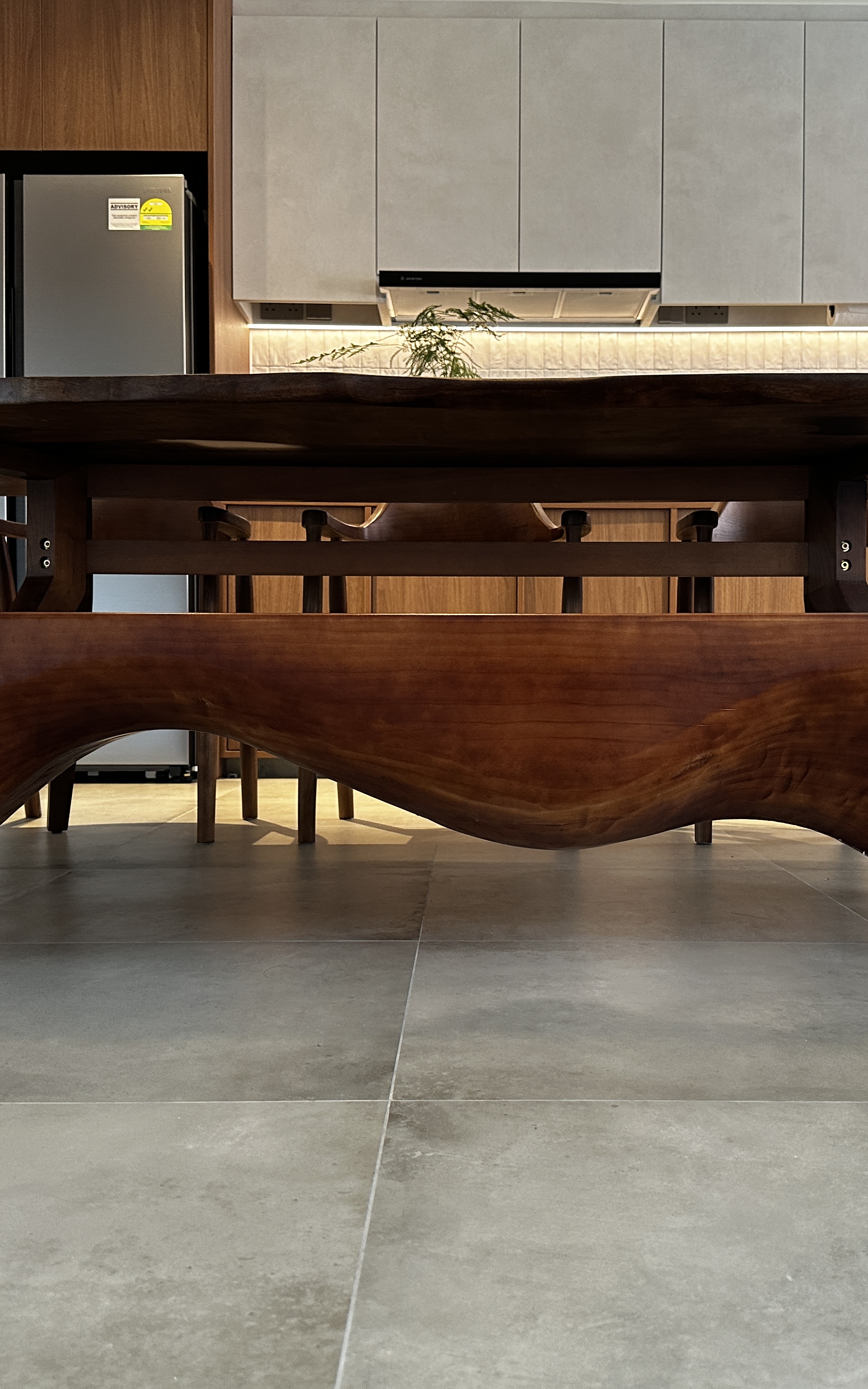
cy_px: 693
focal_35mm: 34
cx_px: 485
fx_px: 1287
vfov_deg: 56.7
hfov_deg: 37.2
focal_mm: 6.86
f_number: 1.78
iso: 320
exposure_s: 1/60
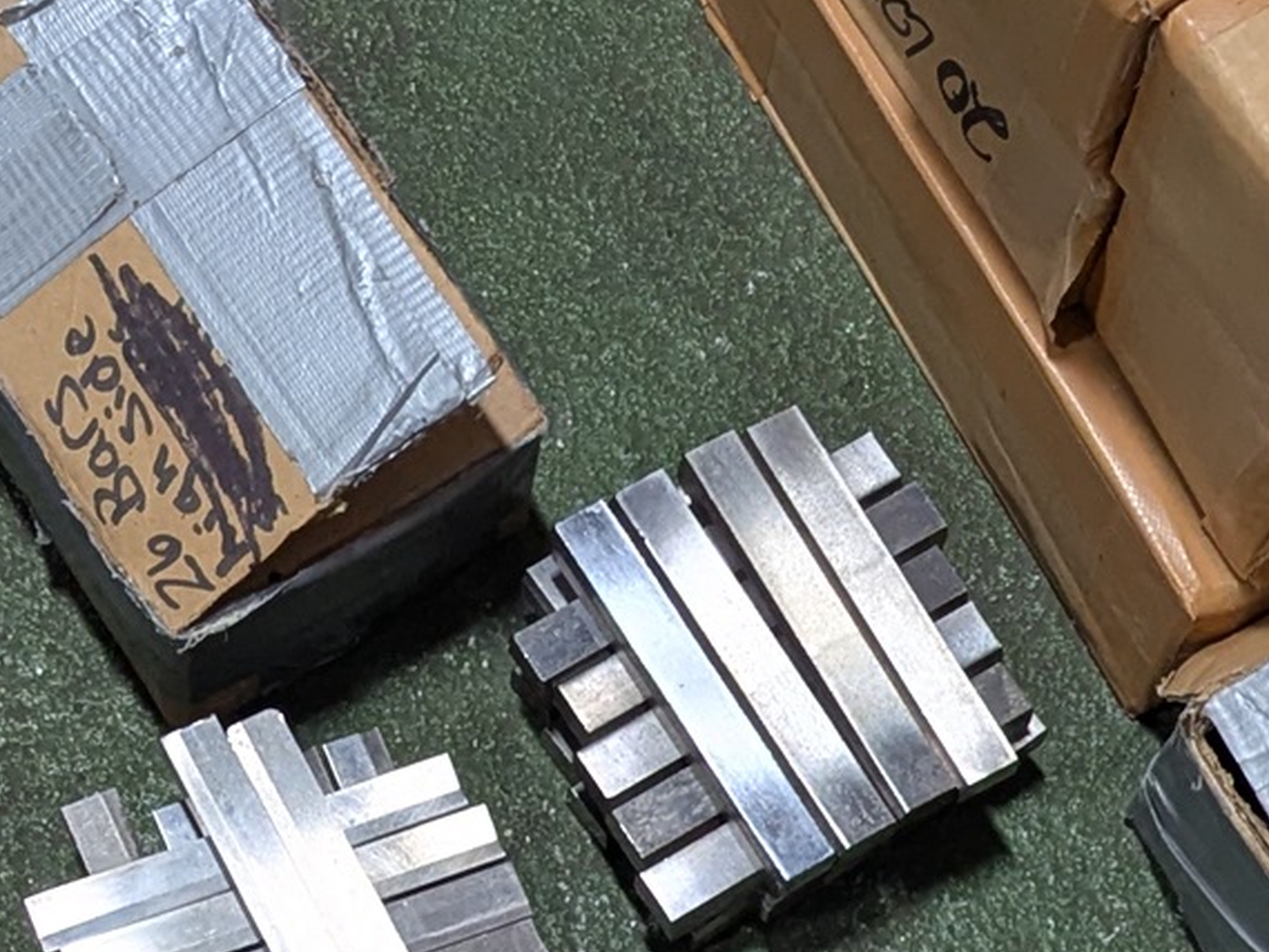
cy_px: 948
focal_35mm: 108
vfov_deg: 13.5
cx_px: 720
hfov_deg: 18.2
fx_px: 3960
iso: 694
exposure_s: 1/120
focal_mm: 6.81
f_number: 1.85
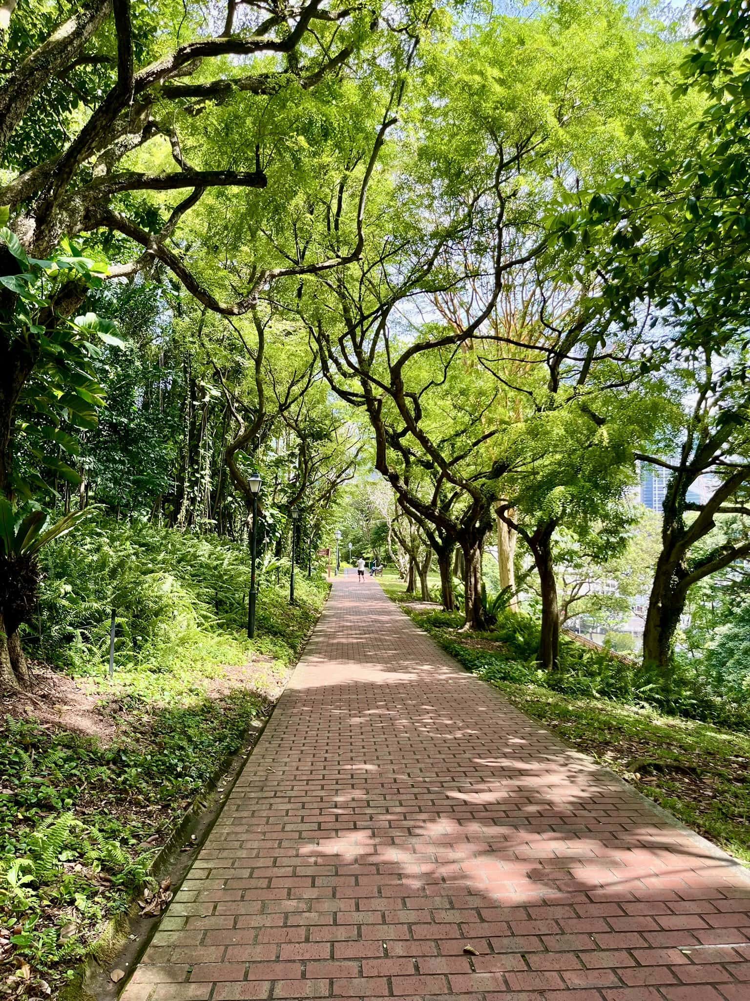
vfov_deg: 67.3
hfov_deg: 53.1
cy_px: 500
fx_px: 751
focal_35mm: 26
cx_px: 375
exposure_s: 1/524
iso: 50
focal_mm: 5.1
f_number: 1.6
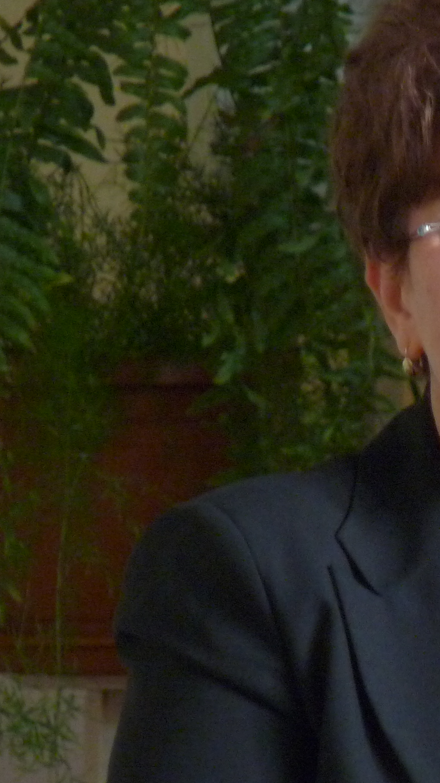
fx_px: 22133
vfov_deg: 2.0
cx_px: 522
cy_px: 434
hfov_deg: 1.1
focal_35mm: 1067
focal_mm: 86.4
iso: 400
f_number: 4.4
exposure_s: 1/125
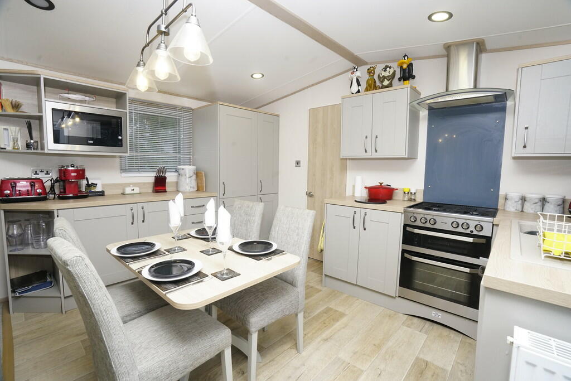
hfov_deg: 96.7
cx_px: 286
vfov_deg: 73.8
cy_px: 190
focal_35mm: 16
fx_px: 254
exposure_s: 1/60
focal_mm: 16
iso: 1600
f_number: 10
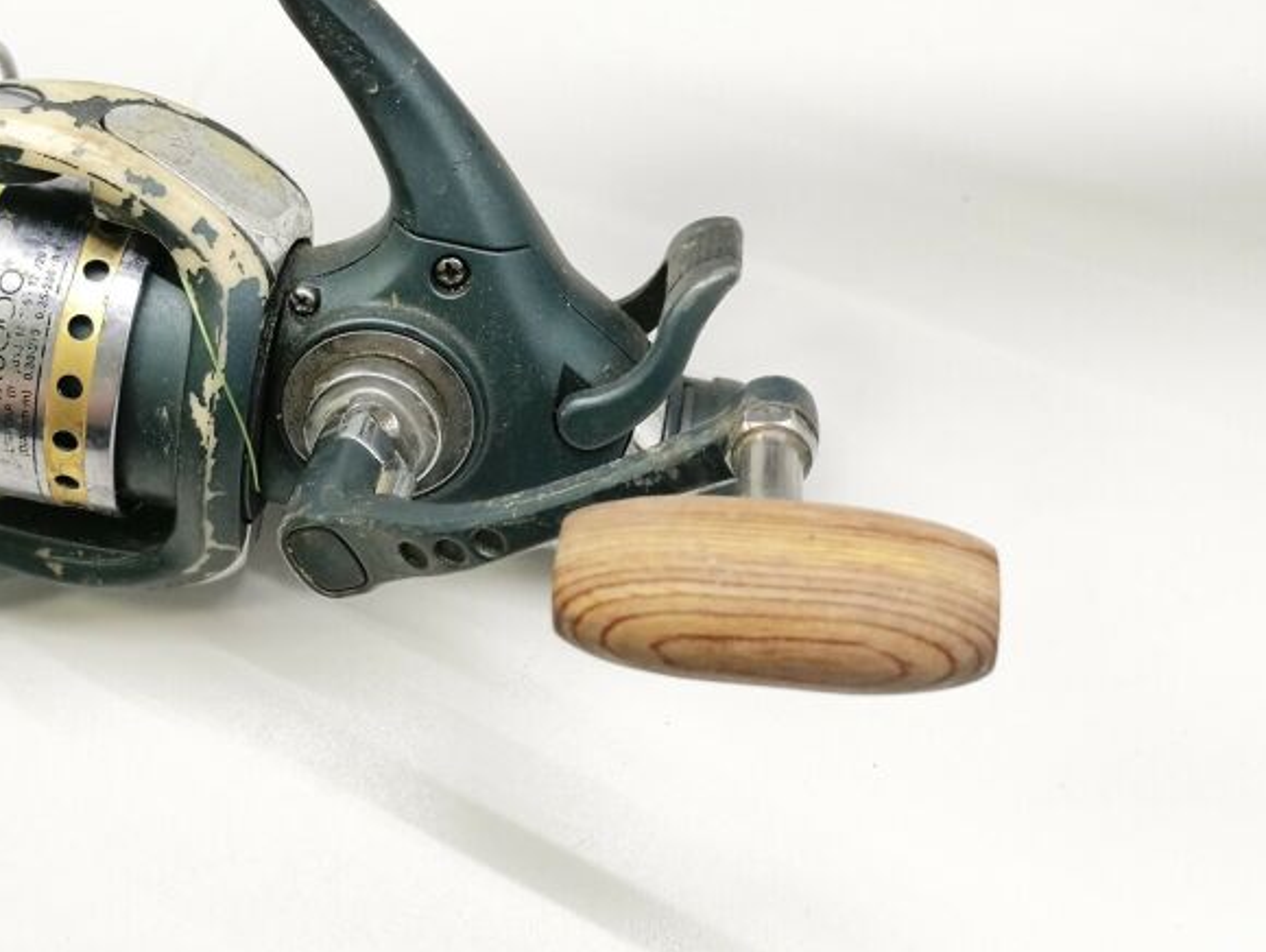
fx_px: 1647
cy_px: 344
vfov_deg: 32.0
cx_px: 471
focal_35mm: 45
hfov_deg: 41.7
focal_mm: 3.95
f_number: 1.8
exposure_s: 1/50
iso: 80
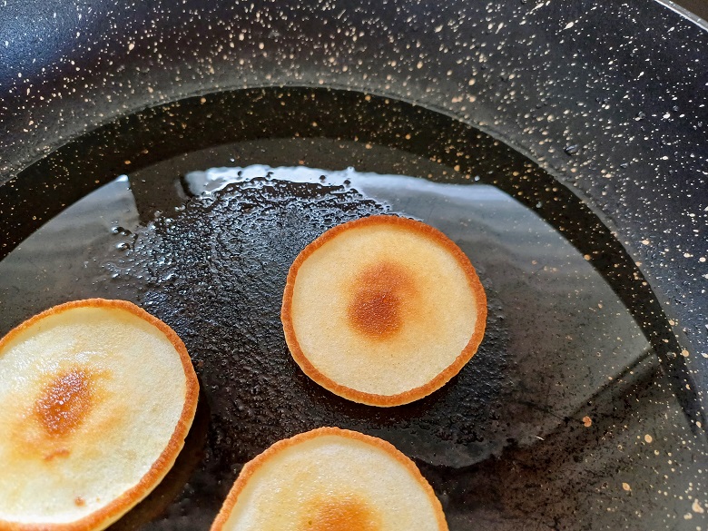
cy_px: 266
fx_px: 511
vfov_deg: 54.9
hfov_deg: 69.4
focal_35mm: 25
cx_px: 354
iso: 125
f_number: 1.8
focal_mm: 4.65
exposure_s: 1/50
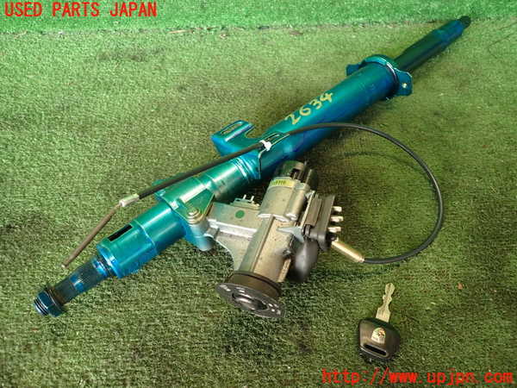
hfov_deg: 69.4
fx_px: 373
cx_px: 258
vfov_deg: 54.9
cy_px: 194
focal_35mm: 25
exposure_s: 1/50
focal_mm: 4.5
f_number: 2
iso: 200
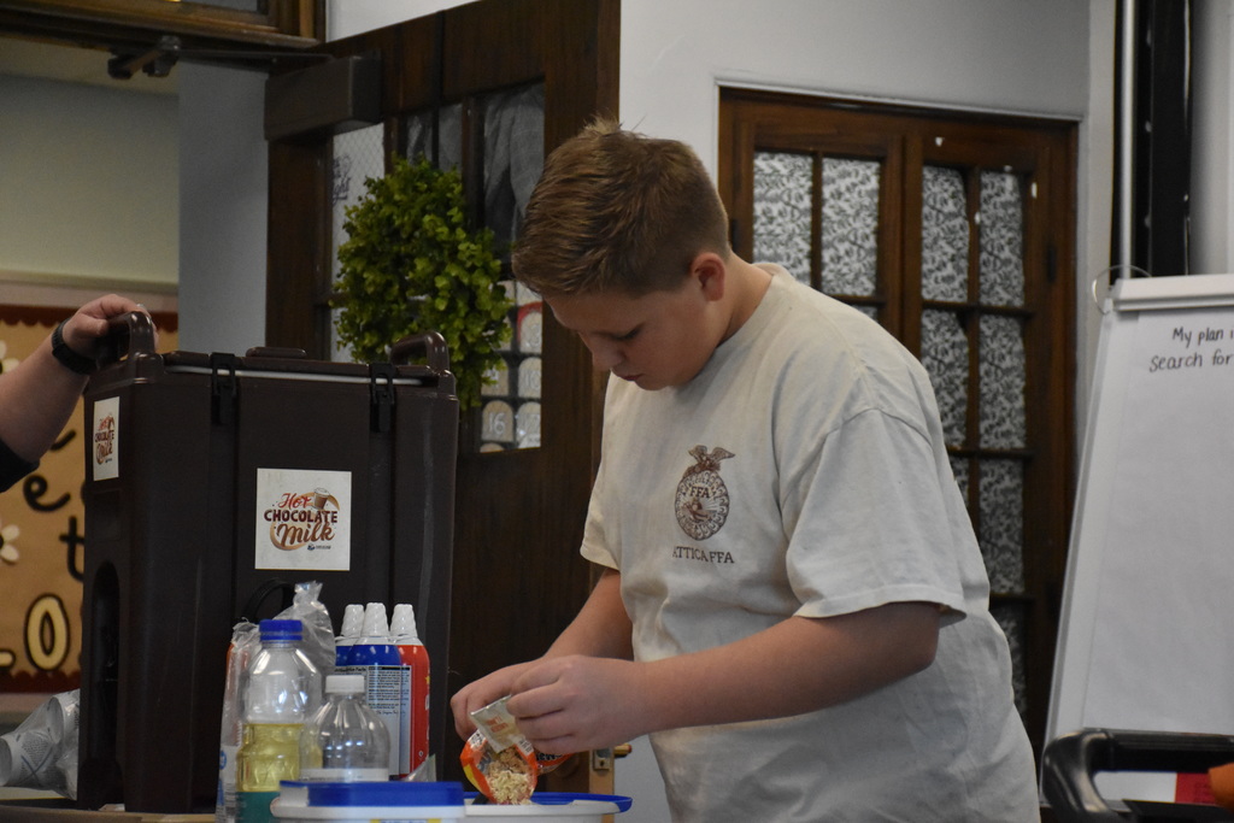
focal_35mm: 99
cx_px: 617
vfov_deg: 13.8
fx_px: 3394
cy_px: 412
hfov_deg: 20.6
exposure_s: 1/400
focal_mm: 66
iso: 5000
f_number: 5
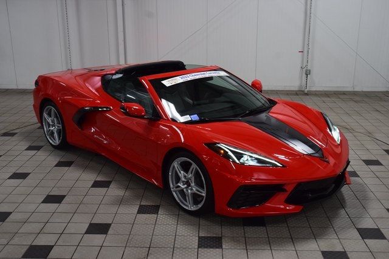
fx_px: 470
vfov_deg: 30.9
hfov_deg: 45.0
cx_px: 194
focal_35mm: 44
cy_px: 130
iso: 1400
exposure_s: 1/60
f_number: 8
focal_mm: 29
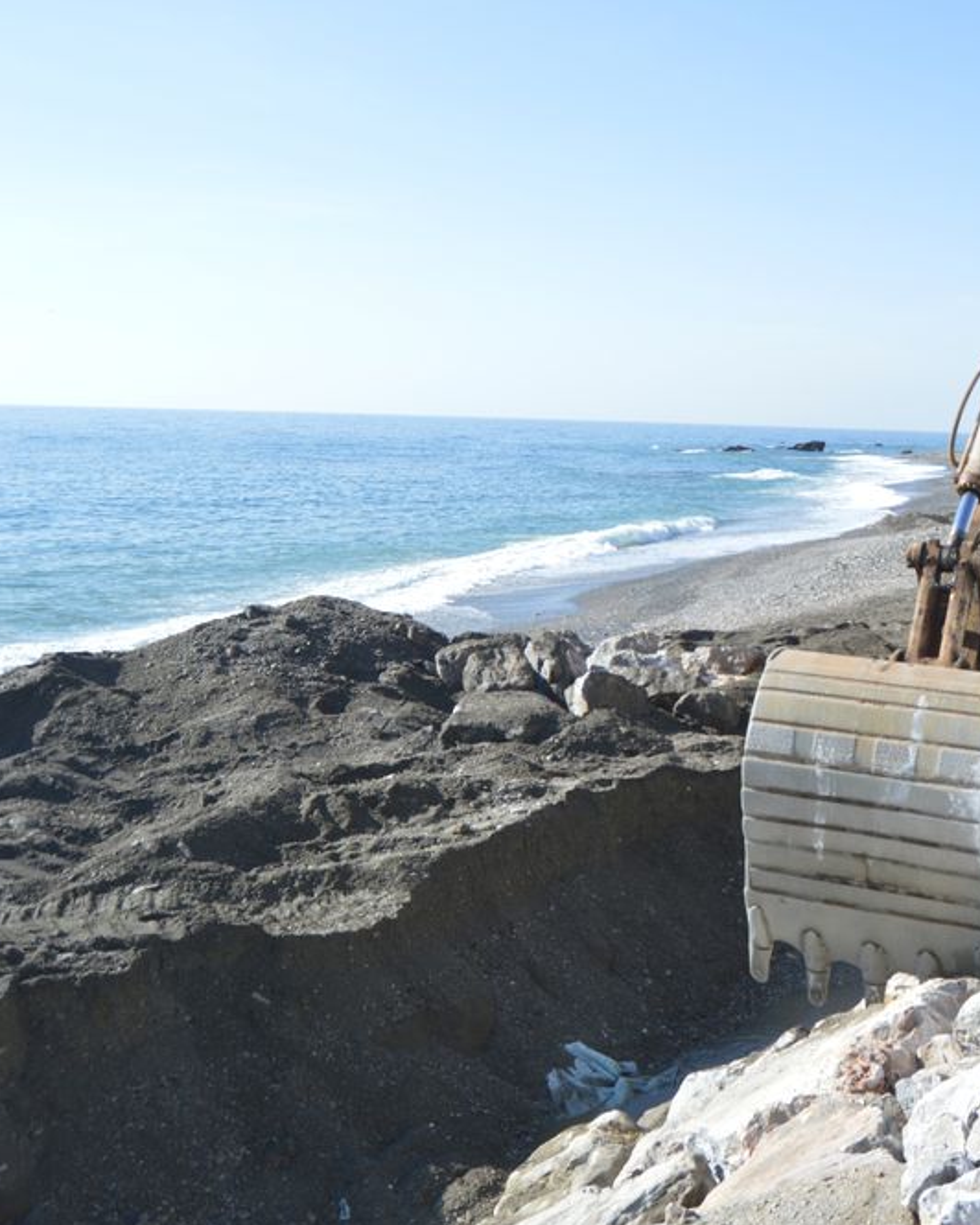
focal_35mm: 39
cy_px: 623
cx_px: 884
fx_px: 1414
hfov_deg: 35.9
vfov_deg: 46.8
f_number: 6.3
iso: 100
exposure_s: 1/320
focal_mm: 18
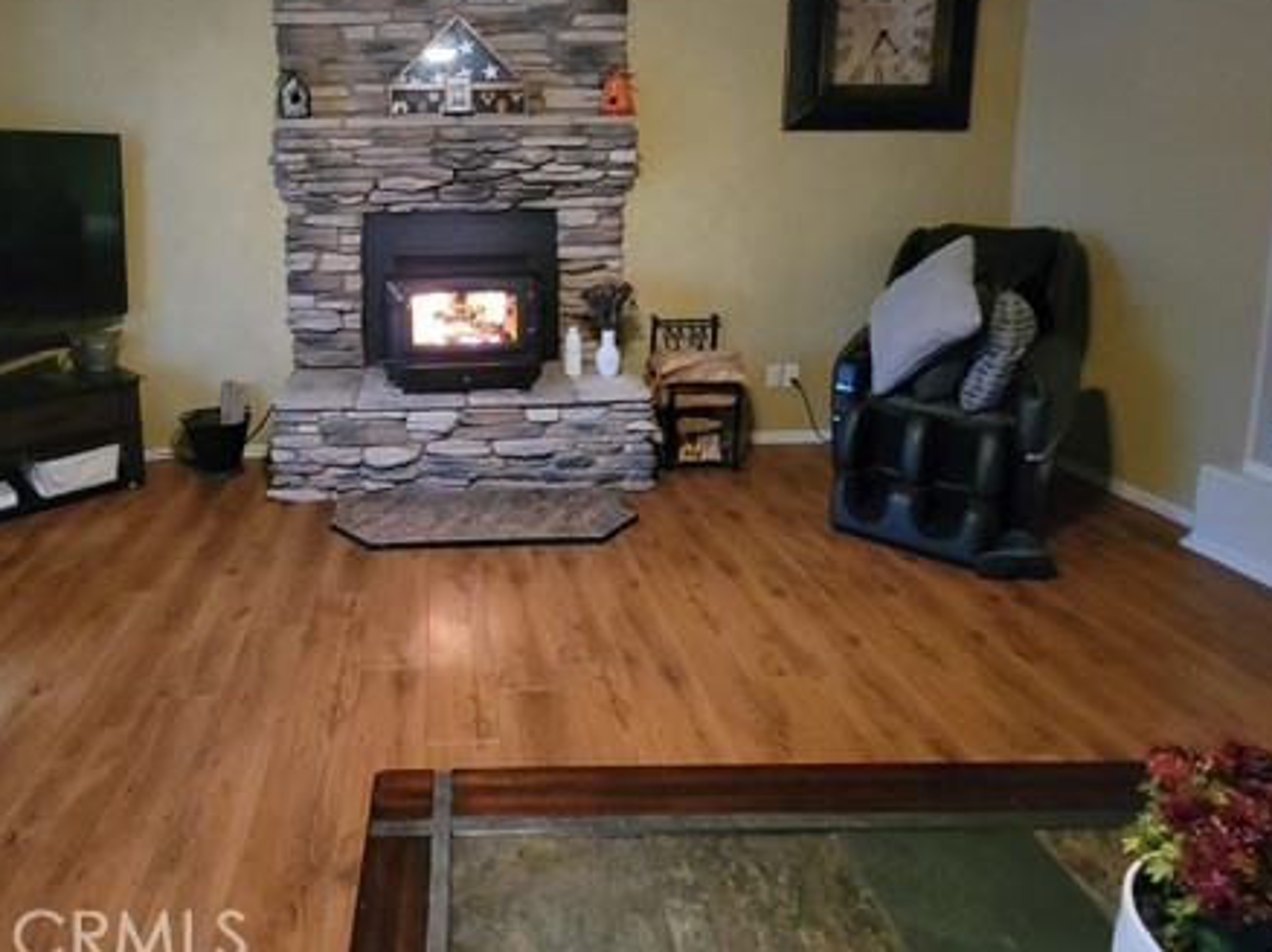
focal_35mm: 19
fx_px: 698
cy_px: 282
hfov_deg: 82.6
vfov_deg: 65.9
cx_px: 453
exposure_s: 1/24
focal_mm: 2.2
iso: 1000
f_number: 2.2
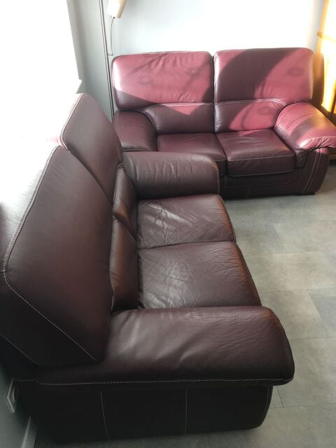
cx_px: 168
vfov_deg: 61.7
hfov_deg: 48.2
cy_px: 224
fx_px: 375
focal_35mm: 29
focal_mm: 4.15
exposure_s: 1/50
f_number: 2.2
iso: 32
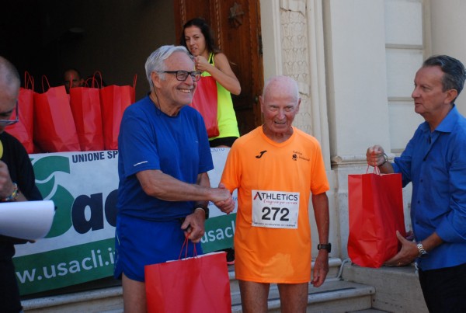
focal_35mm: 60
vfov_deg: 22.7
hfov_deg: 33.3
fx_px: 778
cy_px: 156
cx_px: 233
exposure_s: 1/1000
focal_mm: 40
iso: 1000
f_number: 4.5
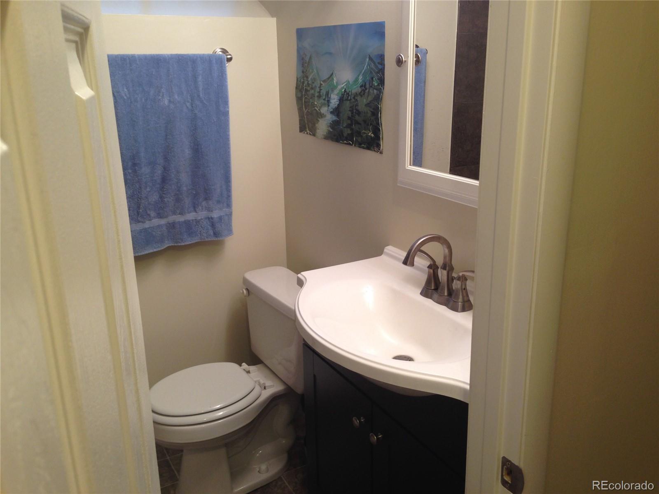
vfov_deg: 42.9
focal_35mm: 33
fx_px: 628
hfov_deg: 55.4
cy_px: 247
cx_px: 330
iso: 50
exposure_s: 1/20
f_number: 2.4
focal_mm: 4.12
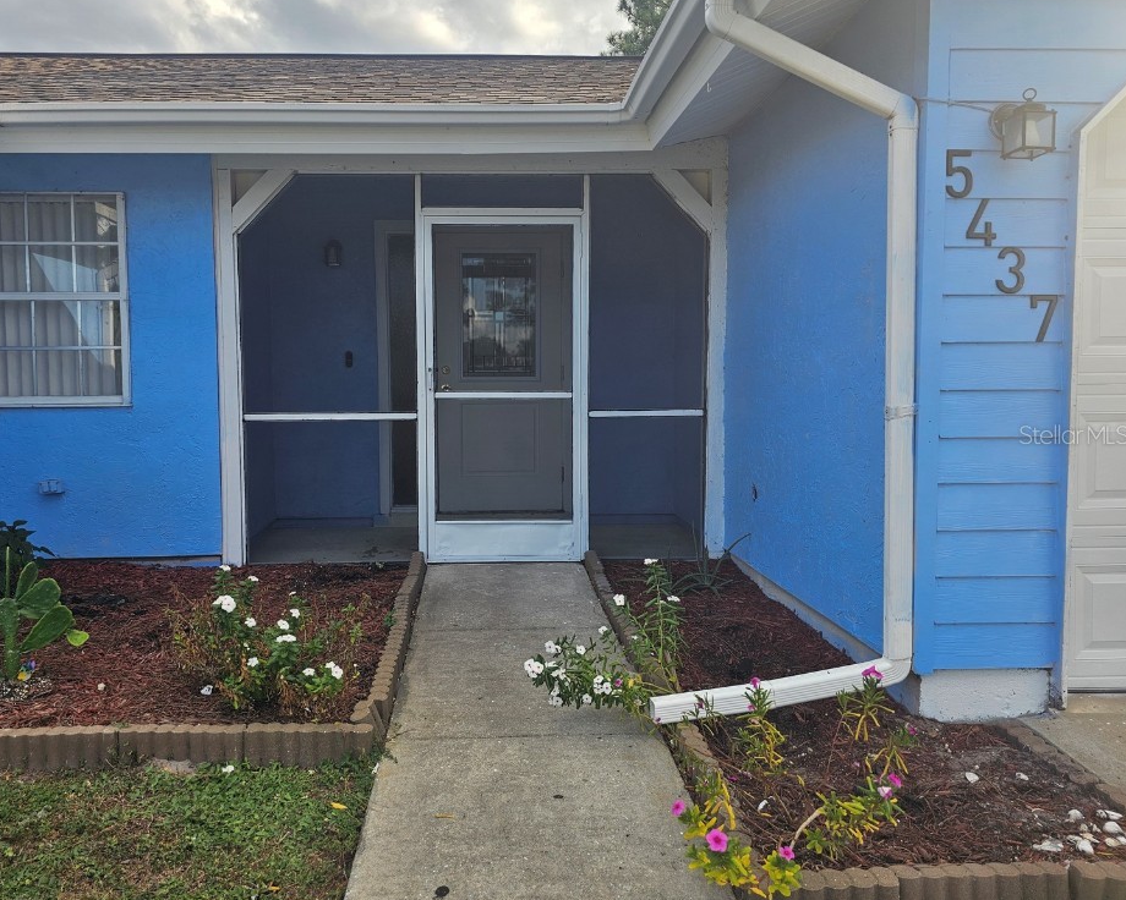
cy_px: 434
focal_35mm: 25
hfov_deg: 67.9
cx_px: 508
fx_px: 833
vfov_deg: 56.8
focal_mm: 6.3
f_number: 1.7
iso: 10
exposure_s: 1/255
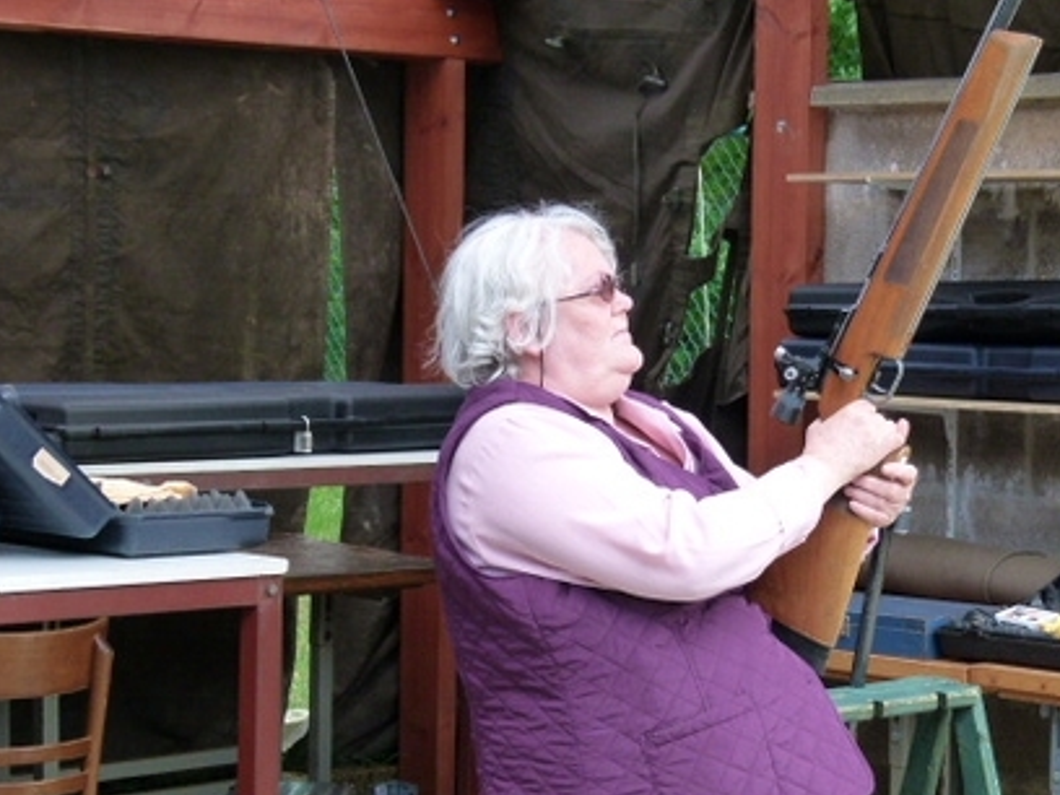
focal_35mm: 97
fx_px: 2970
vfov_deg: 15.2
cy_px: 499
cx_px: 733
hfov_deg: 20.1
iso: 200
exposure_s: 1/60
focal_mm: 11.8
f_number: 3.3
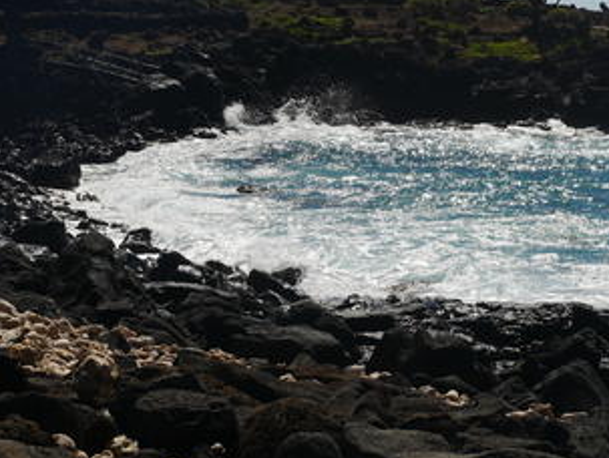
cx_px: 354
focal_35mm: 101
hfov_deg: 19.4
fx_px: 1779
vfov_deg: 14.7
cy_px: 159
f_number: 8
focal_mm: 34
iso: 200
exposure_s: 1/1000
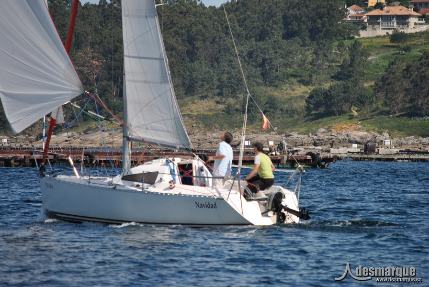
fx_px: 3580
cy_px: 144
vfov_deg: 4.6
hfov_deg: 6.9
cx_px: 214
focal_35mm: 300
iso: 200
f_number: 5.6
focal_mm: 200
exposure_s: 1/1000
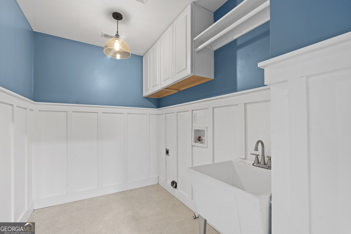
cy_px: 117
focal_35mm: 16
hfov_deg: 96.7
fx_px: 156
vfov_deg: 73.7
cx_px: 176
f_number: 8
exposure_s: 6
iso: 100
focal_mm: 16
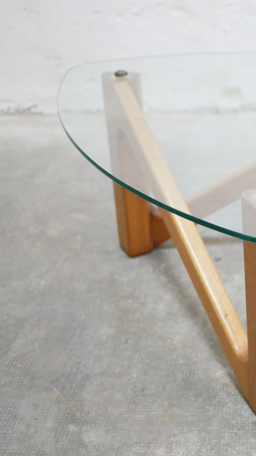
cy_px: 229
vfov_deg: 35.4
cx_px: 302
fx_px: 712
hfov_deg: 19.3
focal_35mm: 59
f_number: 1.7
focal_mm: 20
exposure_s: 1/60
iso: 2500
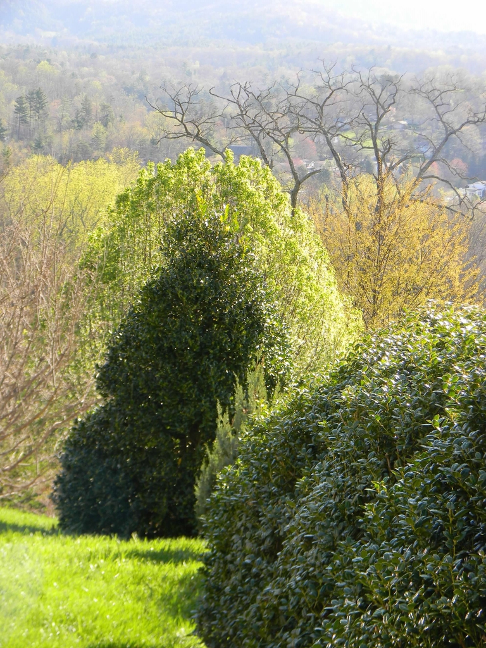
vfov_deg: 23.6
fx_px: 1554
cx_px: 243
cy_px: 324
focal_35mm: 83
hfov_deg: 17.8
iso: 80
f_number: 4.5
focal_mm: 15.1
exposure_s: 1/113
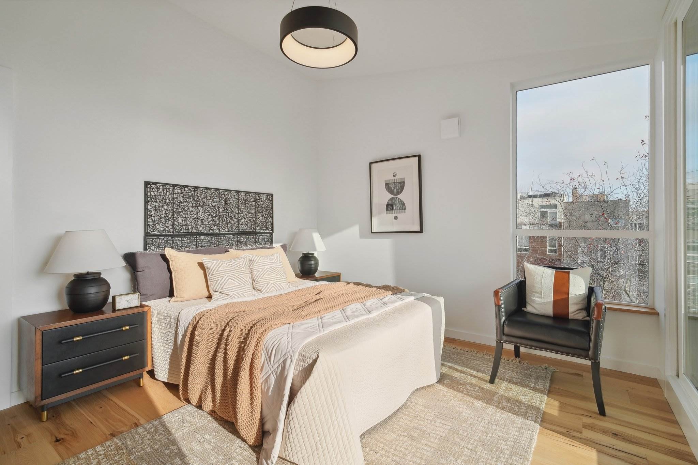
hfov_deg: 96.7
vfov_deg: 73.7
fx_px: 310
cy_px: 232
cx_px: 349
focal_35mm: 16
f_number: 8
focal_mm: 16
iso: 800
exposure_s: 1/1000
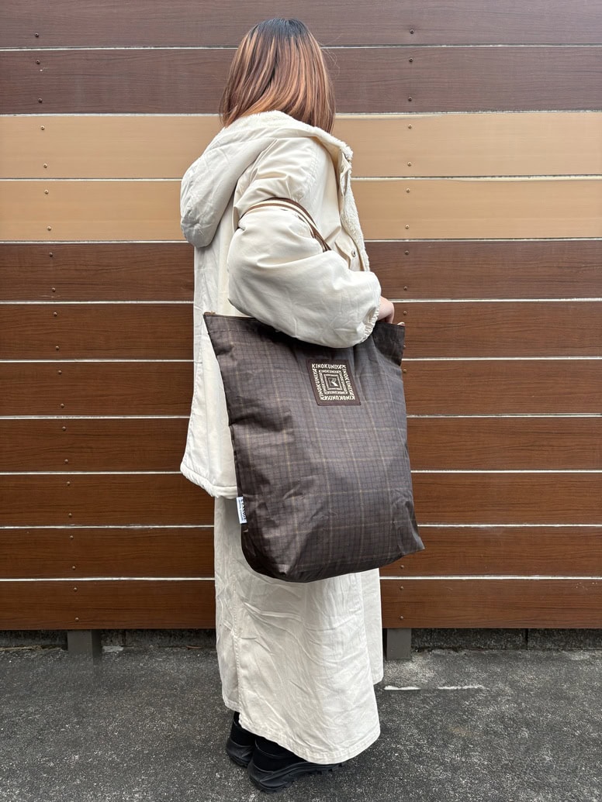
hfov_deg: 53.1
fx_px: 603
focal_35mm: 26
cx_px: 301
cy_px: 401
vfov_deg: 67.3
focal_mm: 6
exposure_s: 1/122
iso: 125
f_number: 1.6
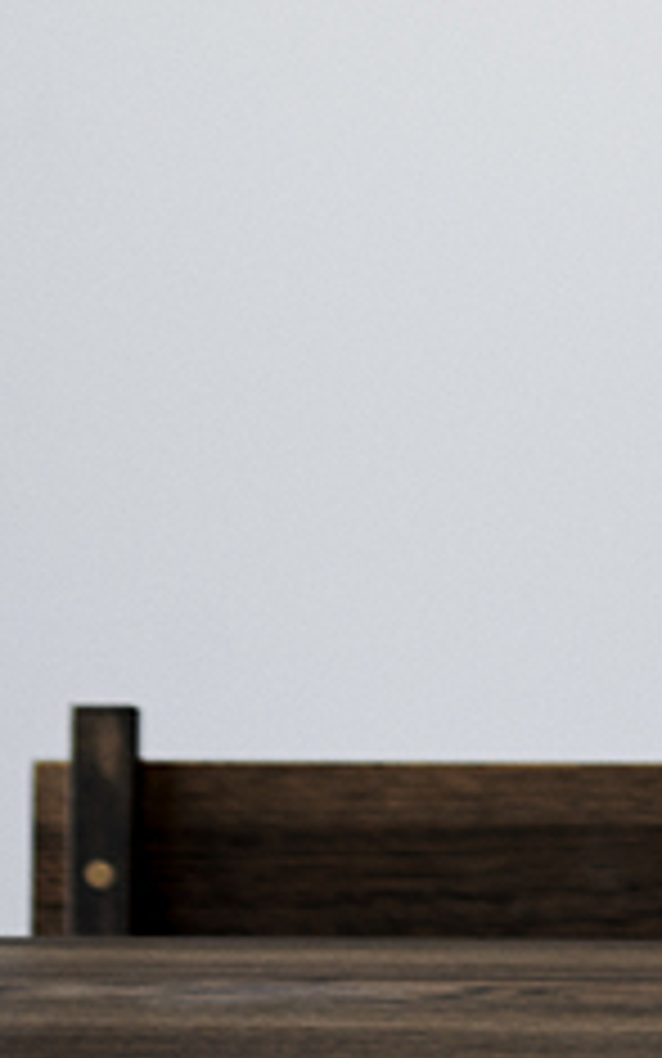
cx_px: 955
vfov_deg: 5.3
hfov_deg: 3.3
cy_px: -610
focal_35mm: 394
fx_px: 11366
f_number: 4
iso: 200
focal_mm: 105
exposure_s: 1/50
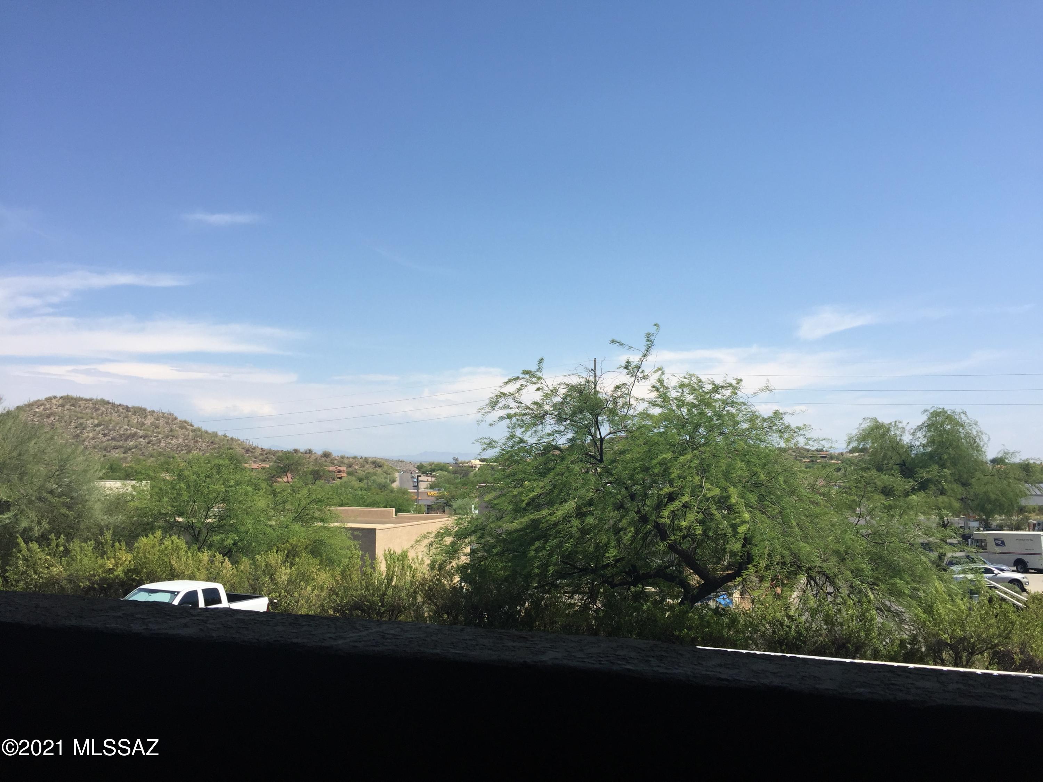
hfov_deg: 61.7
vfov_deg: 48.2
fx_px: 874
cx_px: 522
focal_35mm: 29
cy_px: 391
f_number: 2.2
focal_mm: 4.15
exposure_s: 1/2326
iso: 32
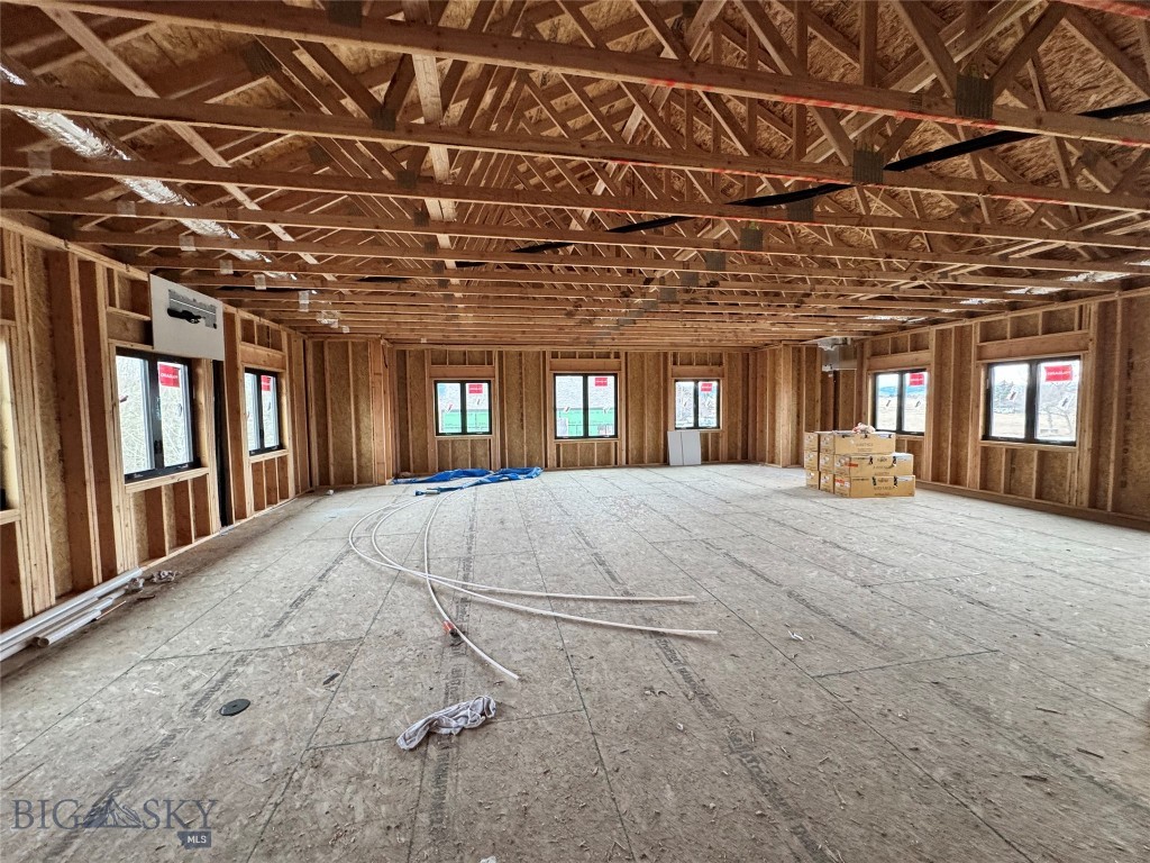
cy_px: 432
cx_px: 575
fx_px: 465
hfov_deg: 102.1
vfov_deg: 85.7
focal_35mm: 14
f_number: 2.2
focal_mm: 2.22
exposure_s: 1/66
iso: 320
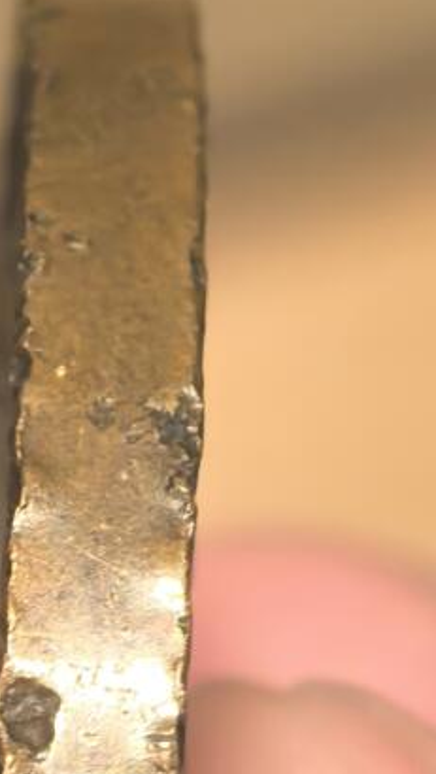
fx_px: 9319
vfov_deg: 4.7
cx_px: 21
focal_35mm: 454
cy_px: 1386
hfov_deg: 2.7
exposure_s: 1/33.3
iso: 500
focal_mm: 14.6
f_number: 3
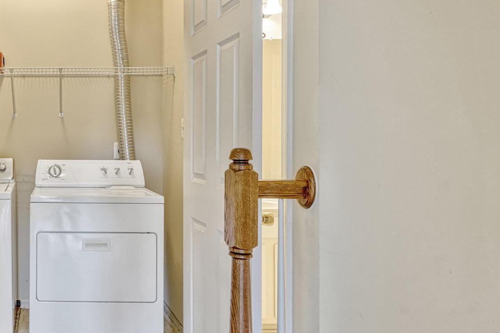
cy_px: 150
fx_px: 403
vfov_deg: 44.9
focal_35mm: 29
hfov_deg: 55.4
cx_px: 51
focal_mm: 16
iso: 1250
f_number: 8
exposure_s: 1/20
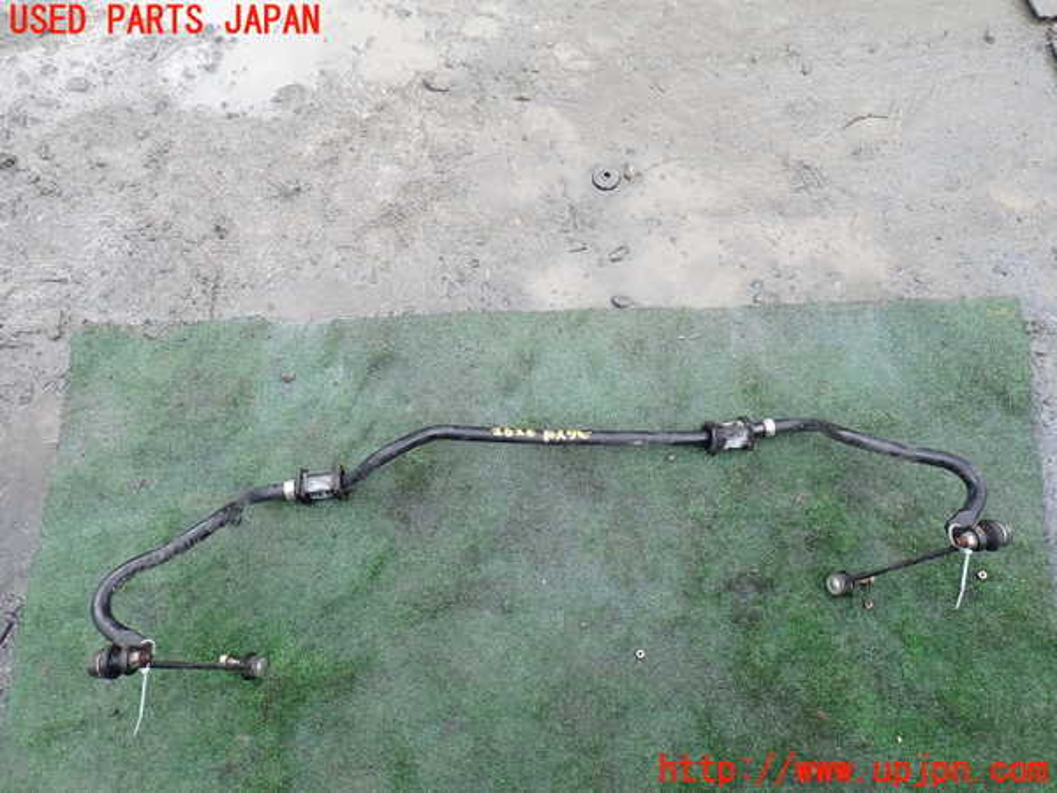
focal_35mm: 25
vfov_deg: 54.9
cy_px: 396
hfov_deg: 69.4
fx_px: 763
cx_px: 528
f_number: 2.8
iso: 100
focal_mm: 4.5
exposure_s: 1/200
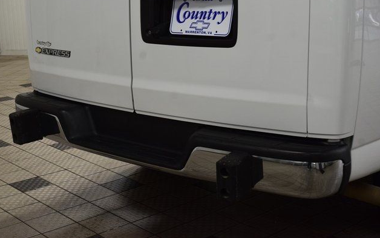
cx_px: 187
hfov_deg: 37.2
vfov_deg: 23.8
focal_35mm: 55
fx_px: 565
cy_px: 111
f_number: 8
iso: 1250
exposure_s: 1/60
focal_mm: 35
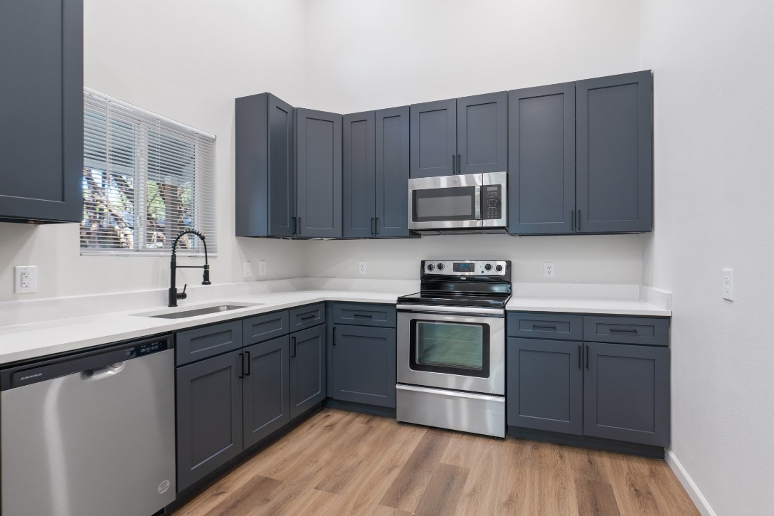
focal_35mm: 18
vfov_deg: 67.4
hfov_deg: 90.0
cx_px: 397
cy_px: 263
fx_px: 387
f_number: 8
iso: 500
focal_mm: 17
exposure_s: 1.6
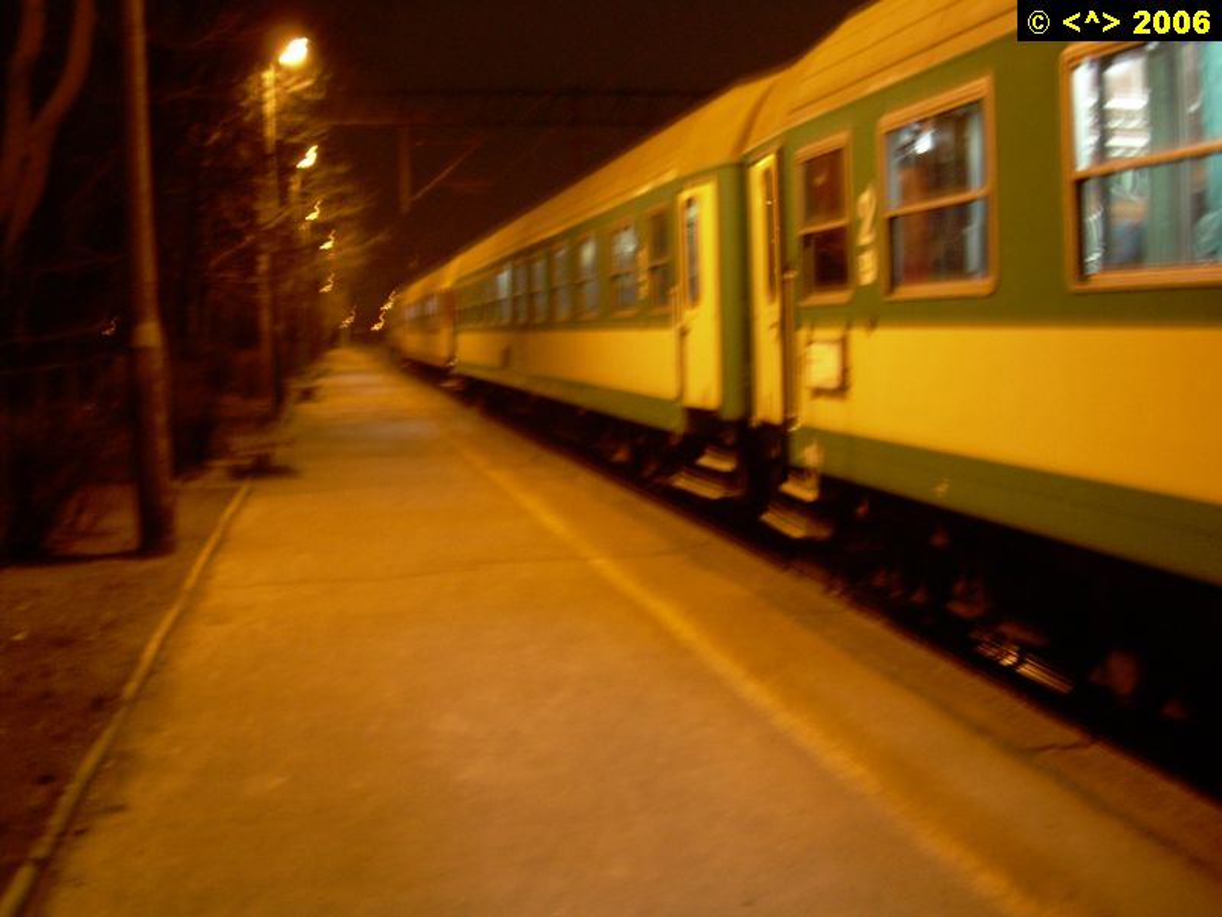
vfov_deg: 37.7
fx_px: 1341
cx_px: 611
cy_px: 458
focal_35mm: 38
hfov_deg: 49.0
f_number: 2.8
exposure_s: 1/1.4
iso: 200
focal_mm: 6.3
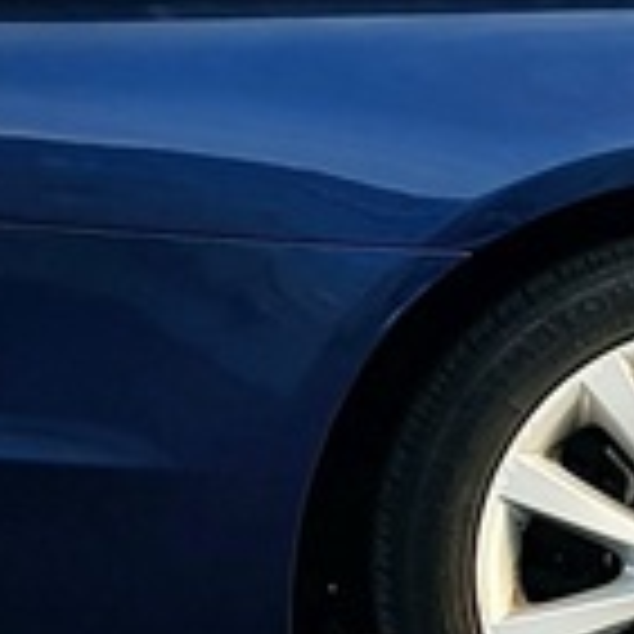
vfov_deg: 16.7
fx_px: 2155
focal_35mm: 104
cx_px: 1407
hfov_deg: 13.4
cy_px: 468
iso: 80
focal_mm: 4.32
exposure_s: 1/120
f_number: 2.4
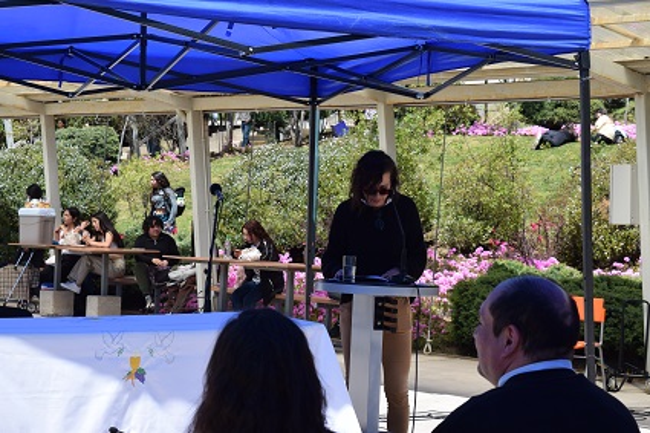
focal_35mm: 82
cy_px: 216
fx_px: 1489
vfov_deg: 16.5
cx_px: 325
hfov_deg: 24.6
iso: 200
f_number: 9
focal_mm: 55
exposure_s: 1/320
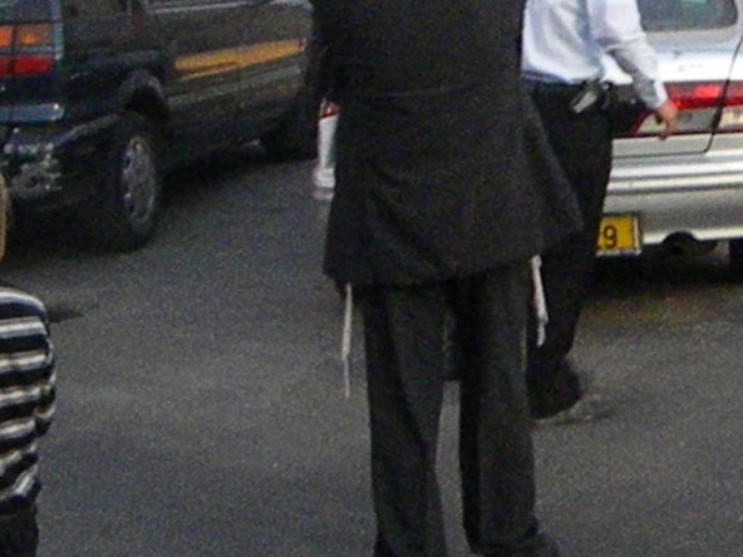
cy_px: 6
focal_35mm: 97
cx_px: 821
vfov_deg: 15.0
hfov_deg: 19.4
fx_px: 2082
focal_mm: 7.3
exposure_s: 1/64.2
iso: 2561
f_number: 3.8
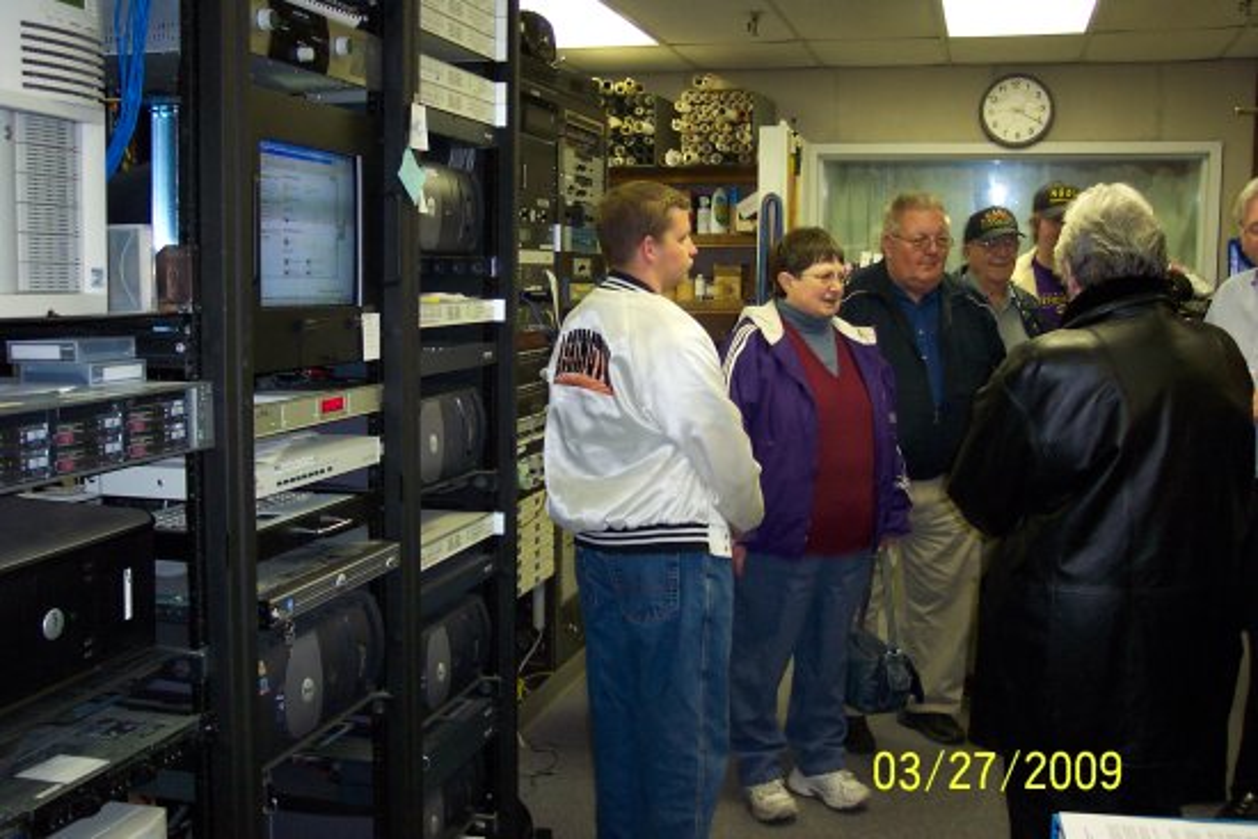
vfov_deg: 35.1
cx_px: 629
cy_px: 420
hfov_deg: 50.7
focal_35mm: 38
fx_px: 1328
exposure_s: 1/30
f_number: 2.8
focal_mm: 8
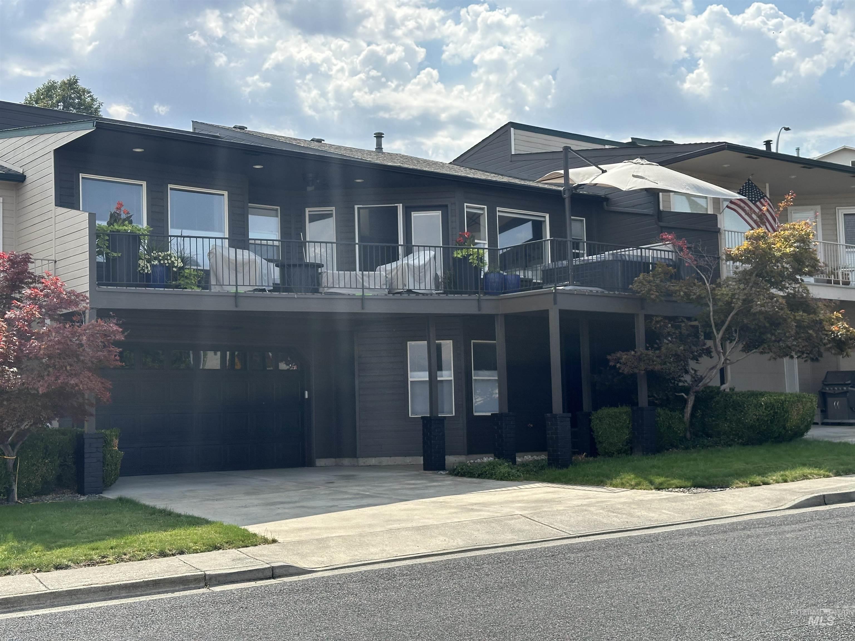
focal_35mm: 48
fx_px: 1186
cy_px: 320
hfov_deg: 39.7
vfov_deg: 30.3
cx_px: 428
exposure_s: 1/4016
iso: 64
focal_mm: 6.86
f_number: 1.78
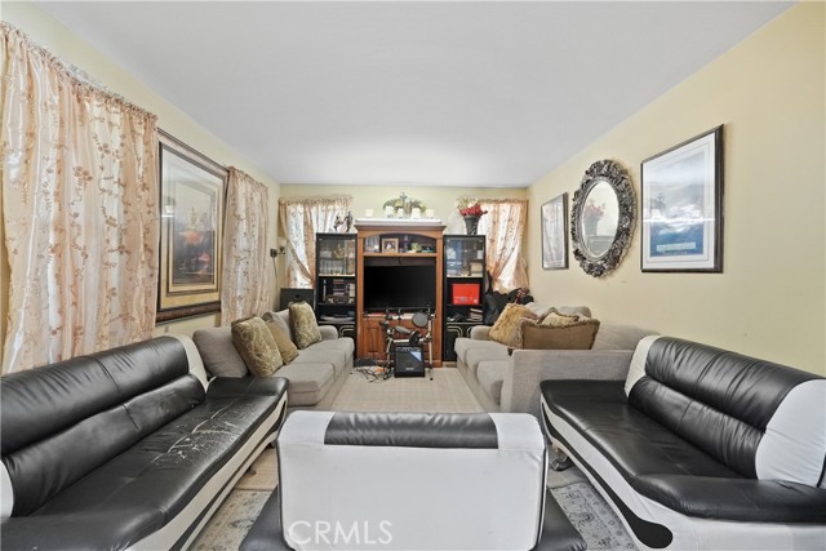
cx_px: 413
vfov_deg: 73.8
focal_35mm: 16
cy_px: 276
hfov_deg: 96.7
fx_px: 367
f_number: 4
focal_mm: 16
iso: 12800
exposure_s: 1/25
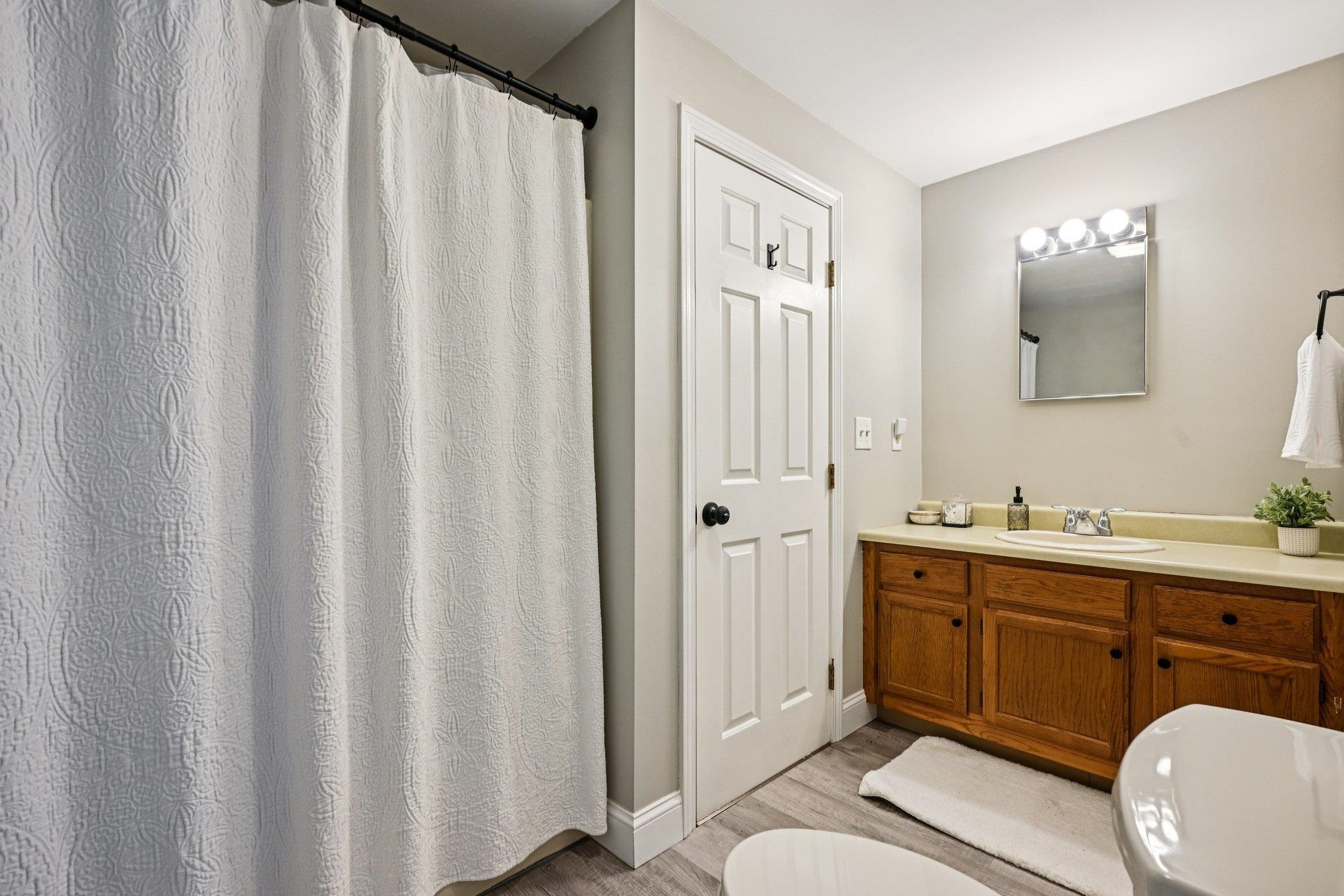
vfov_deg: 73.7
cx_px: 672
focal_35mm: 16
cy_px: 448
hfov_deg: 96.7
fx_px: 597
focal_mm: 16
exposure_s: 1/15
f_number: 8
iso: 400
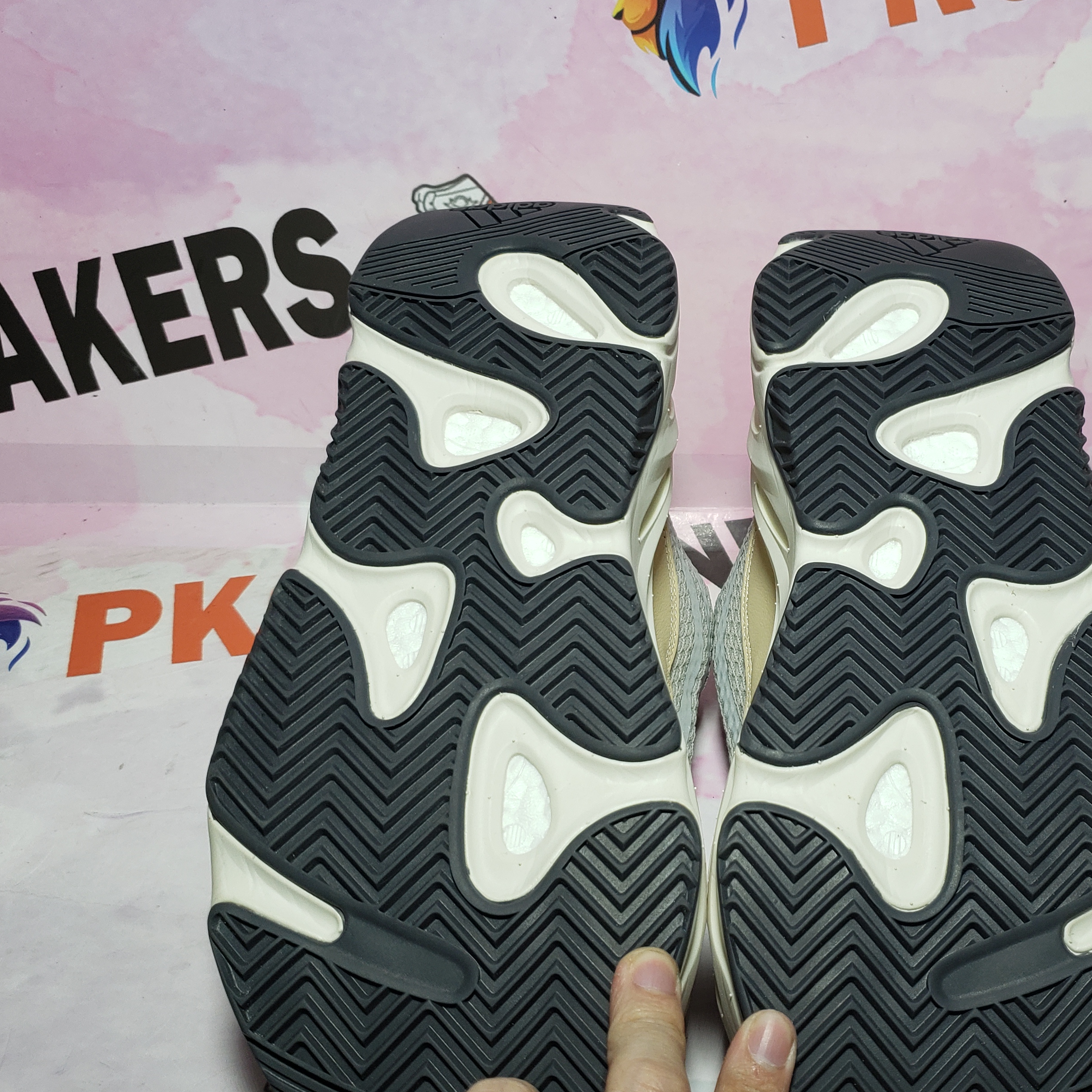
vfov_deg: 43.7
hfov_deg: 43.1
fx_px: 1356
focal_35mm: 38
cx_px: 755
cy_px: 638
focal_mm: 4.3
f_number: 1.5
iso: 50
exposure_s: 1/486
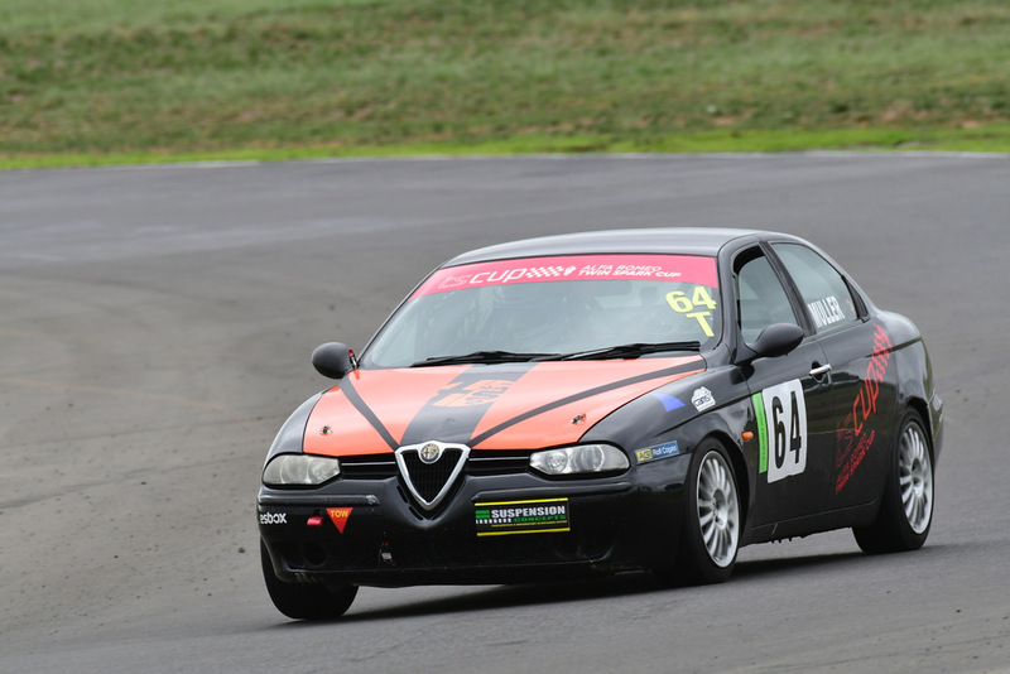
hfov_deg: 2.7
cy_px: 337
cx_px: 505
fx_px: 21048
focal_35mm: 750
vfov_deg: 1.8
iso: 640
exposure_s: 1/640
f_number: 10
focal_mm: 500
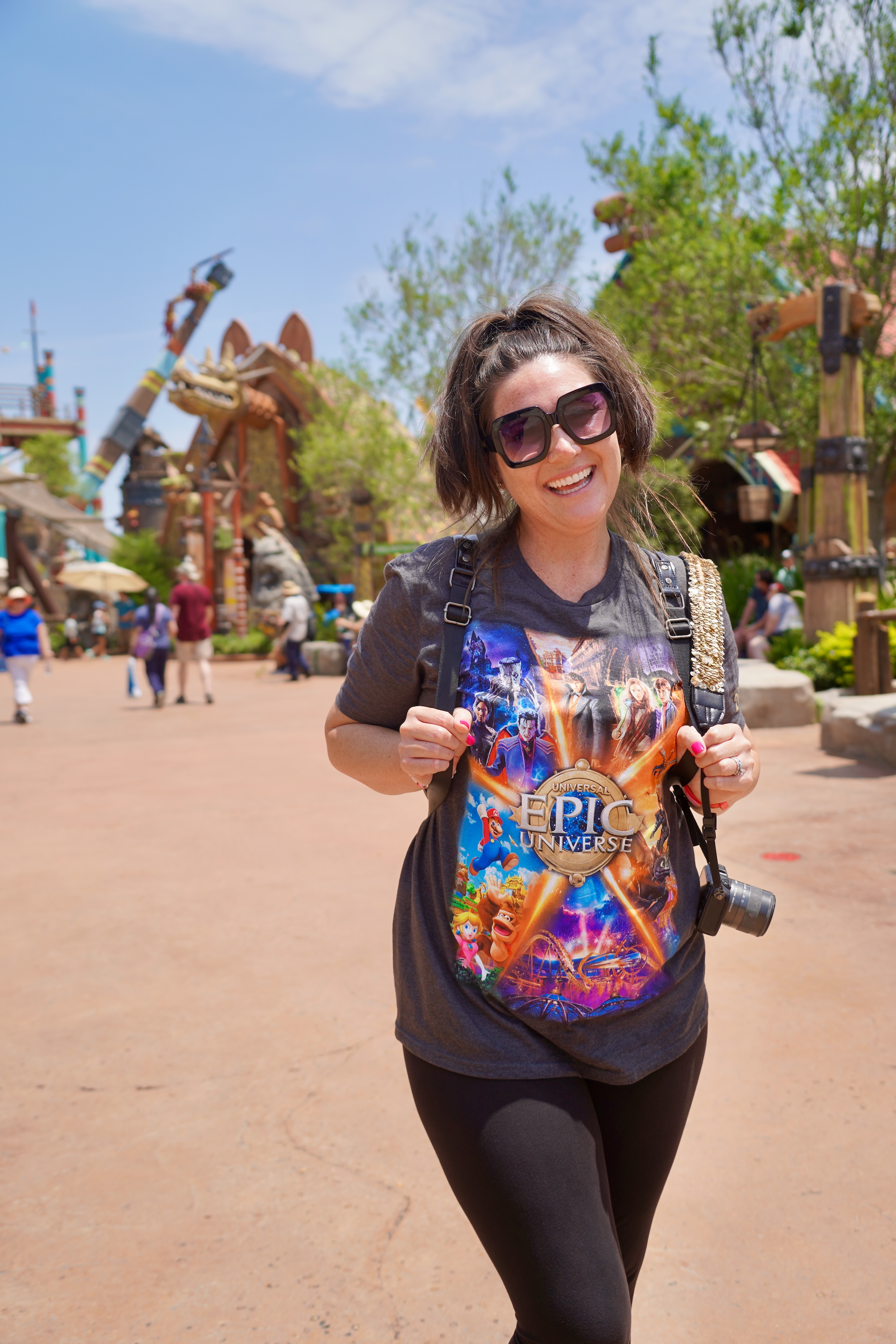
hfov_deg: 37.9
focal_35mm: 35
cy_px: 672
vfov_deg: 54.4
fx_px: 1307
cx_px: 448
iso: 100
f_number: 4.5
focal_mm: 35
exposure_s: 1/800
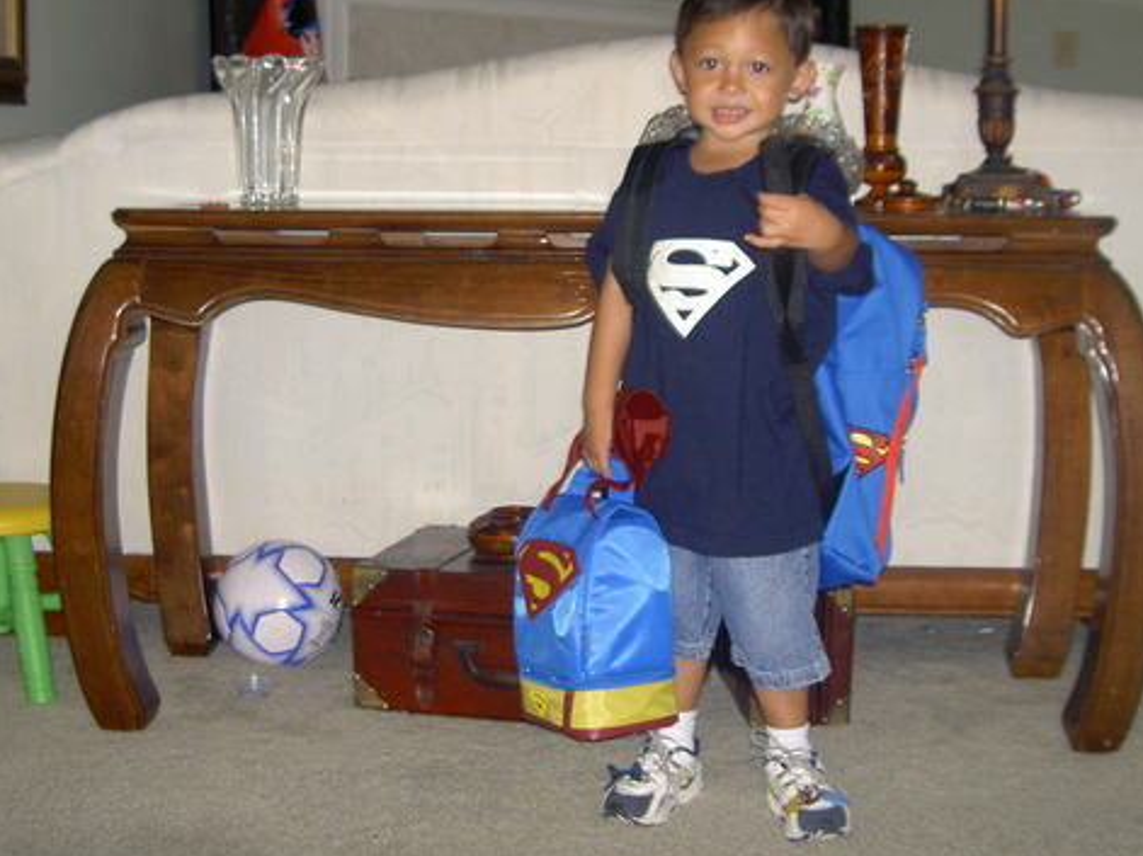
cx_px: 536
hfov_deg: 36.2
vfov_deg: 27.5
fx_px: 1750
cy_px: 381
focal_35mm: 53
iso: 100
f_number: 2.8
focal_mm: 8
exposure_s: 1/15
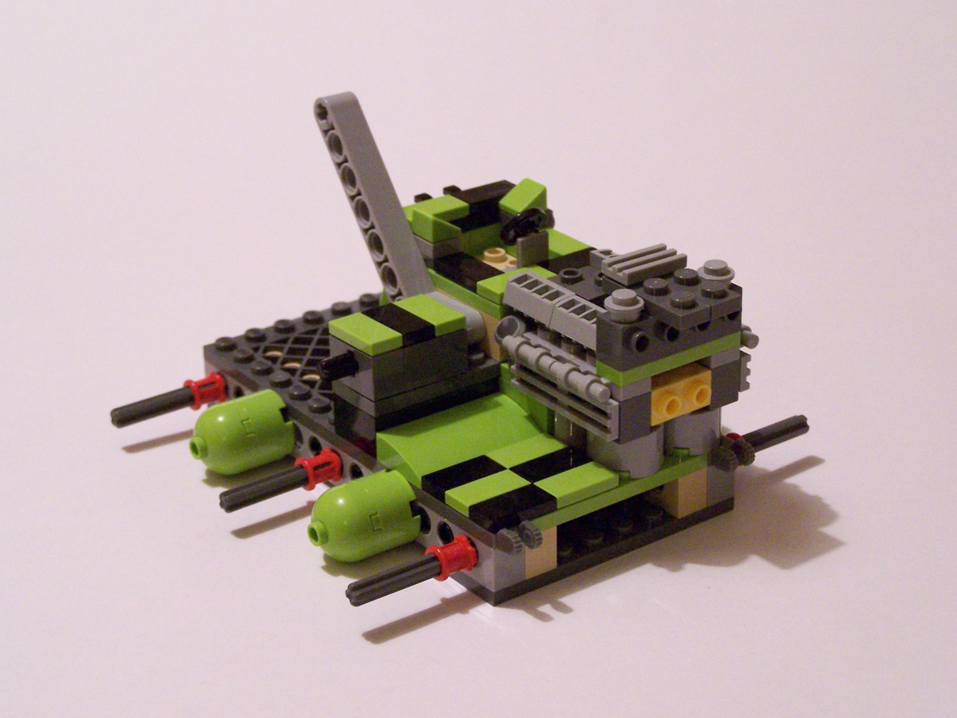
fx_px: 2073
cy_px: 359
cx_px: 478
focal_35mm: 75
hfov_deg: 26.0
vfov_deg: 19.6
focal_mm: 12.4
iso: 400
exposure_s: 1/15
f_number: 3.2
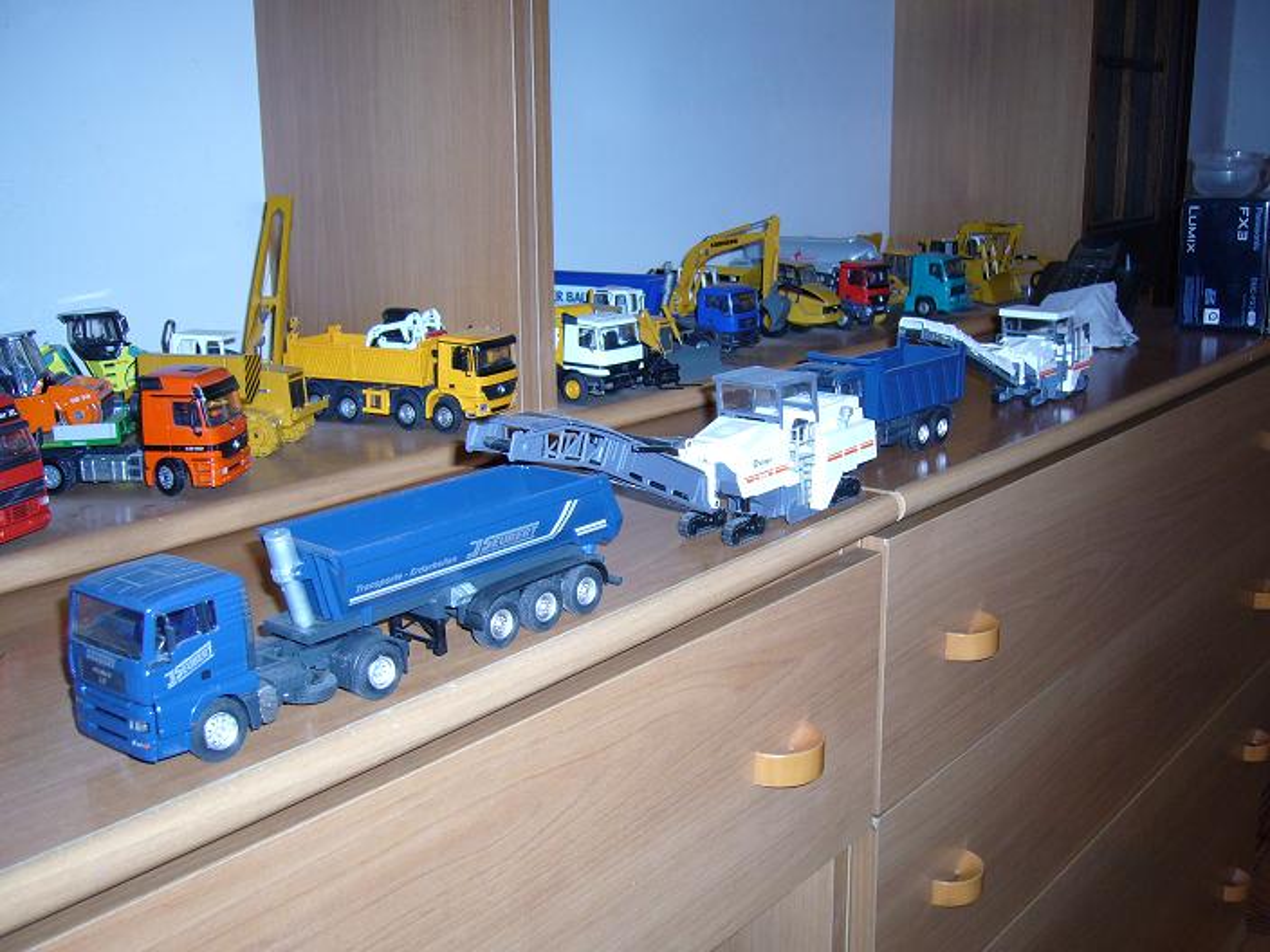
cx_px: 635
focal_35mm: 40
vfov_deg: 36.0
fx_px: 1468
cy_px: 476
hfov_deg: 46.8
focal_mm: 6.6
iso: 100
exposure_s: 1/30
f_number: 3
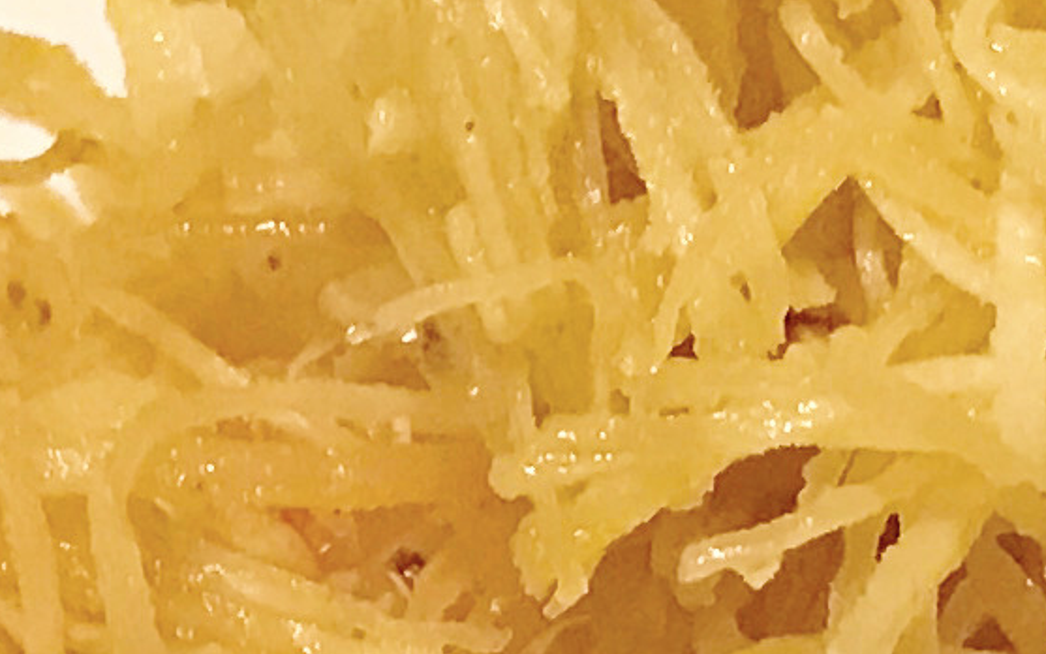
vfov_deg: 6.0
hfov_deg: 9.7
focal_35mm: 215
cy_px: 985
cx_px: 682
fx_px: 6128
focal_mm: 3.99
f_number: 1.8
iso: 64
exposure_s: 1/15
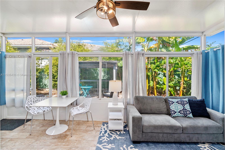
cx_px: 112
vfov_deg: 77.3
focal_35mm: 15
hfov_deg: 100.4
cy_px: 75
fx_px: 94
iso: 100
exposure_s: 1/4
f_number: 8
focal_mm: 10
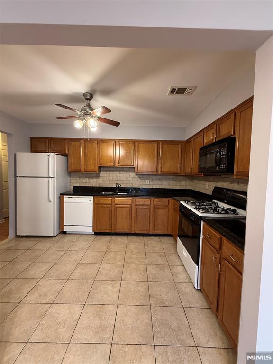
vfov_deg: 102.1
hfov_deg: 85.7
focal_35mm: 14
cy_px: 182
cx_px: 136
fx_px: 147
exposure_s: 1/60
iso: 250
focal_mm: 2.22
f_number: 2.2
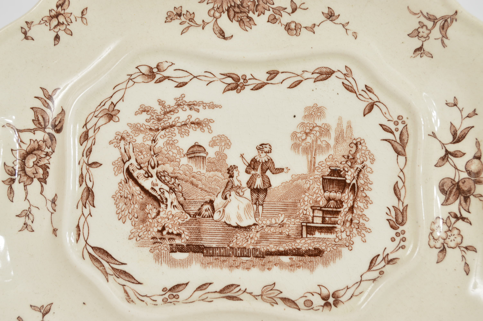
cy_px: 160
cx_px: 242
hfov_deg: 24.6
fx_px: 1106
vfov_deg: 16.5
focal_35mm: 82
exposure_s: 1/80
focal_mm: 55
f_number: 9
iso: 100
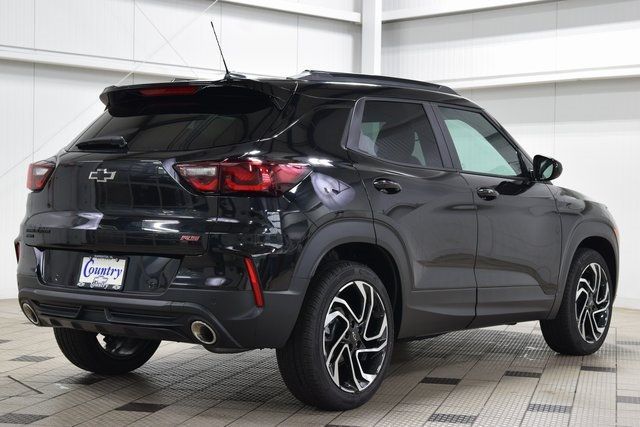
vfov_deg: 20.6
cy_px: 214
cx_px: 320
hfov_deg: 30.5
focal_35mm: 66
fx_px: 1174
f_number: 6.3
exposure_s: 1/15
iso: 640
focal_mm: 44
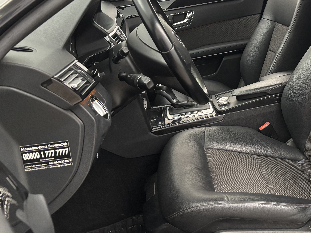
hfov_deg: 39.7
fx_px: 404
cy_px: 92
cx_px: 266
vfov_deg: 32.1
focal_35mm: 45
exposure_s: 1/40
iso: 640
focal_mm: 5.96
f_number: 1.6
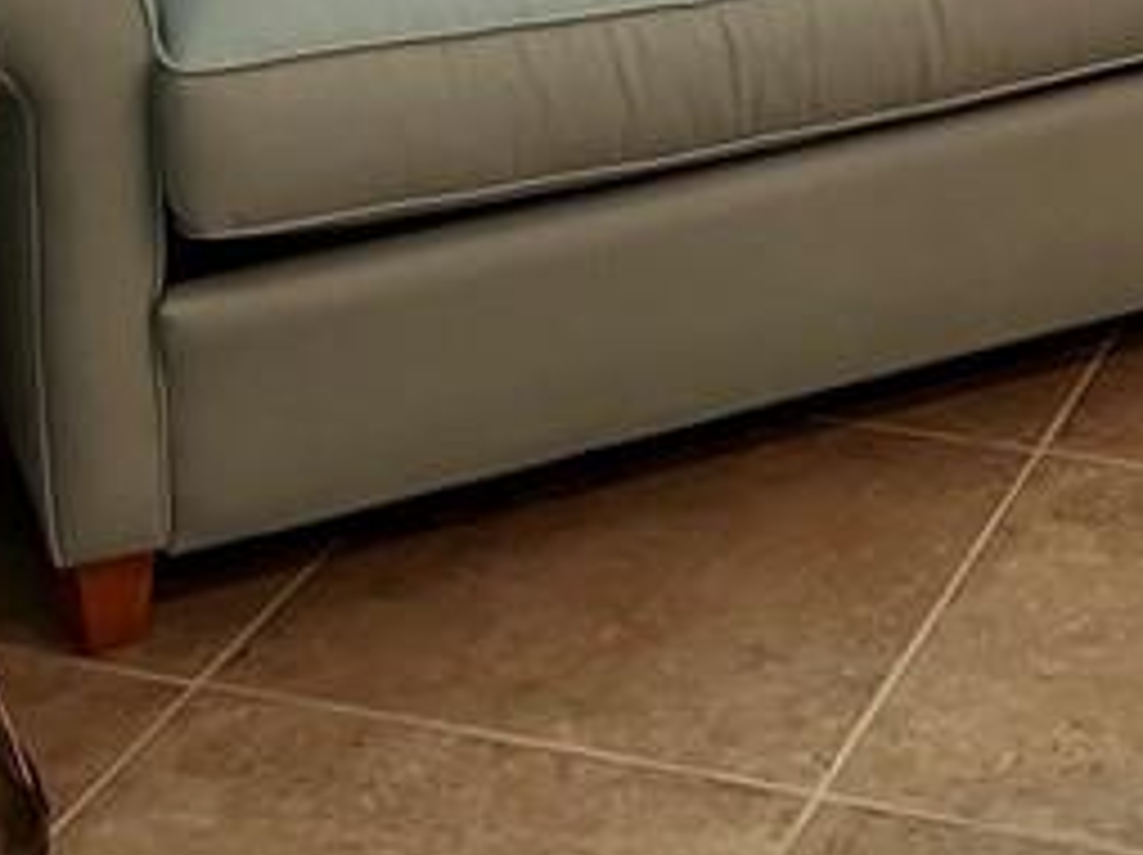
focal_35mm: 105
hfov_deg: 18.3
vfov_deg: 13.2
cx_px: 1089
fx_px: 3464
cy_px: -477
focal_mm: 5.7
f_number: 1.5
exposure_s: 1/60
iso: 80
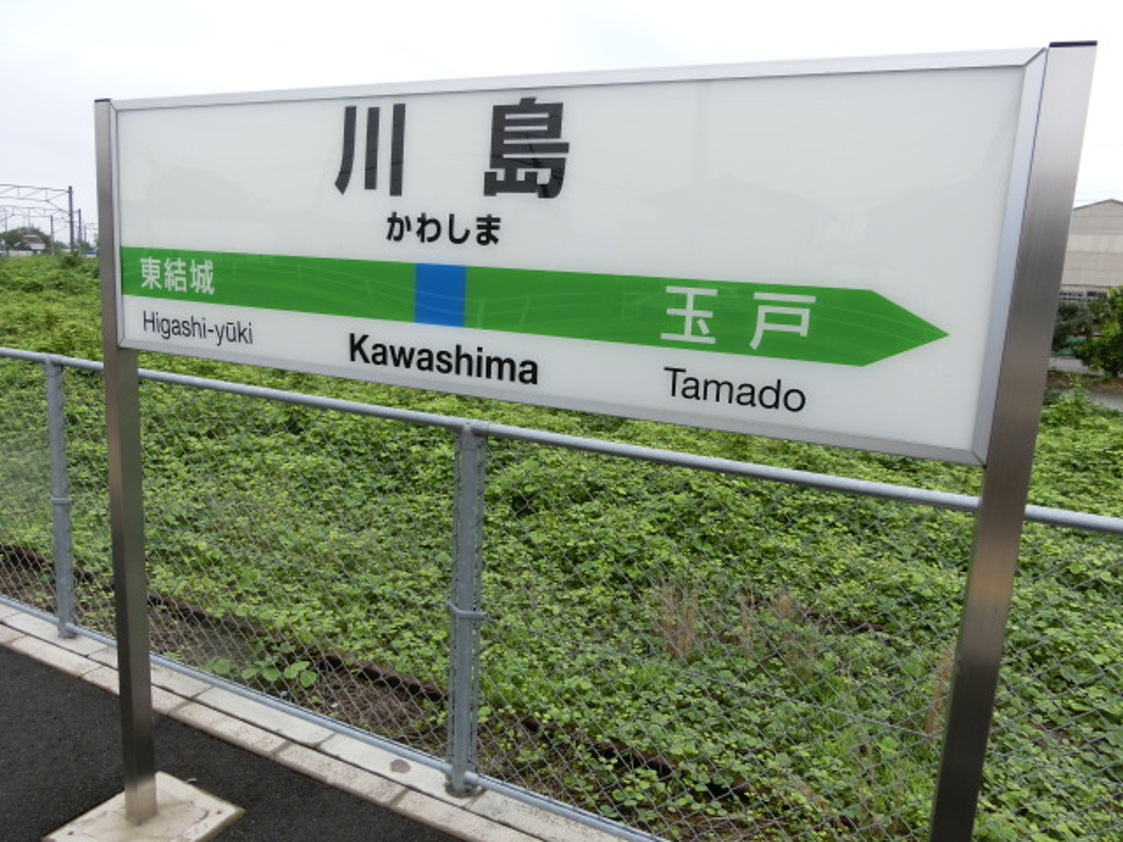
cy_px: 421
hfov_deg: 69.4
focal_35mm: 25
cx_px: 562
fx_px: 811
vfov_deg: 54.9
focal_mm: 4.5
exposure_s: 1/125
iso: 80
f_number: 3.5
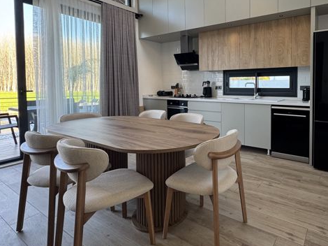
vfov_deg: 62.6
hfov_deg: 75.3
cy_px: 93
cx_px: 231
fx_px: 199
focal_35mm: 21
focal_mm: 2.22
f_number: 2.2
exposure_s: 1/99
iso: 125
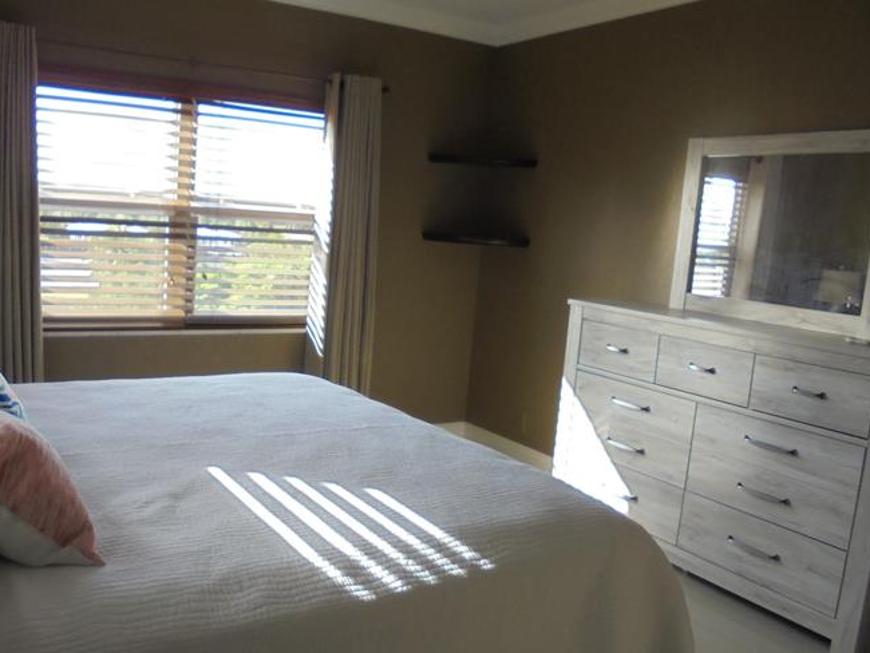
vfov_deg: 44.2
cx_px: 360
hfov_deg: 56.5
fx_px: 805
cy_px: 337
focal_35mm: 32
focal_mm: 4.6
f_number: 3.5
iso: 100
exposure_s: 1/50
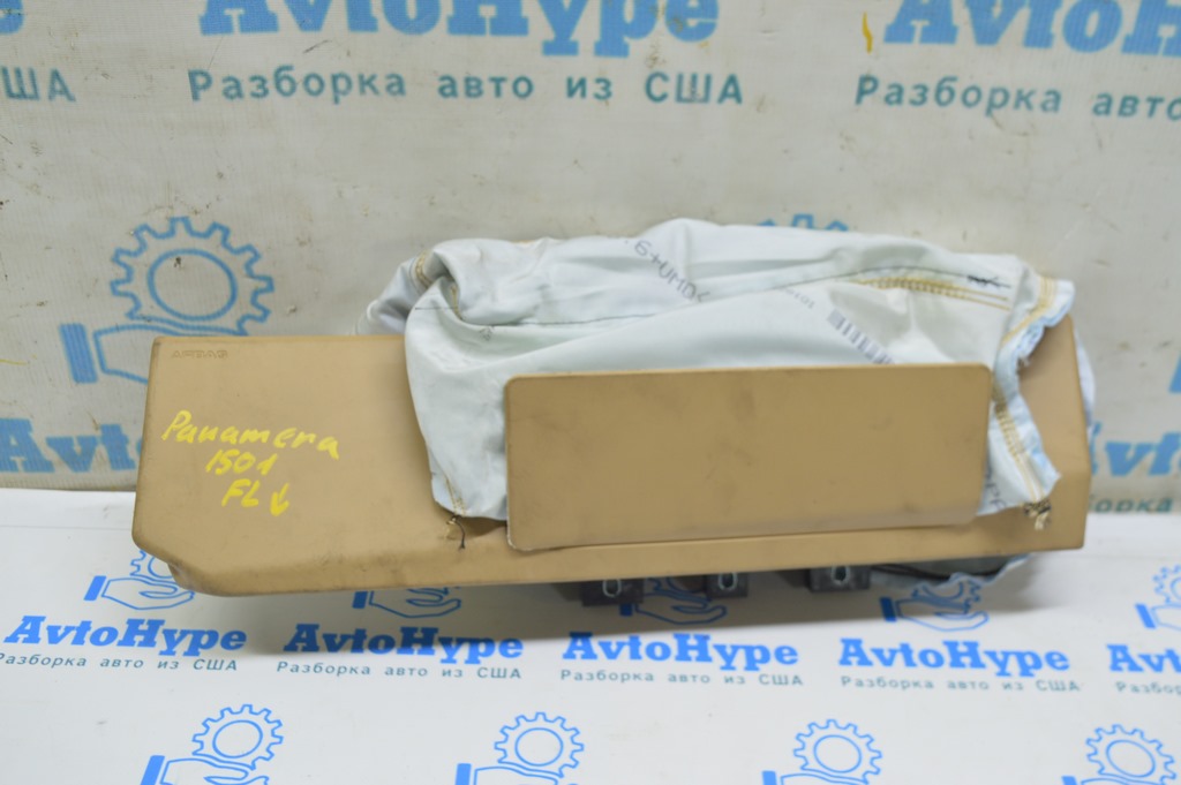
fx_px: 1278
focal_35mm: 39
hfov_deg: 49.6
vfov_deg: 34.2
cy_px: 392
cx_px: 590
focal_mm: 26
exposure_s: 1/20
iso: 400
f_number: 5.6
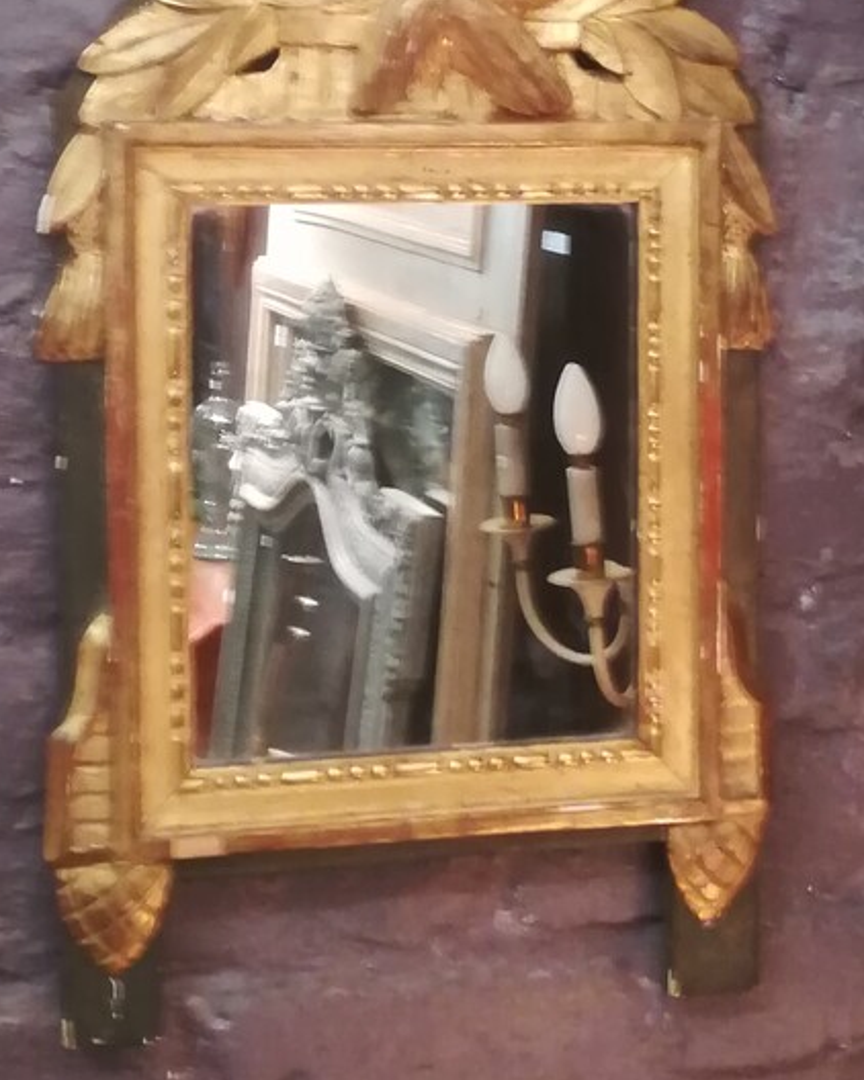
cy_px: 331
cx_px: 418
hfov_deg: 20.7
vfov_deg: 25.5
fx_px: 2367
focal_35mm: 74
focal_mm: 3.83
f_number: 2.2
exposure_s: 1/14.3
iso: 640
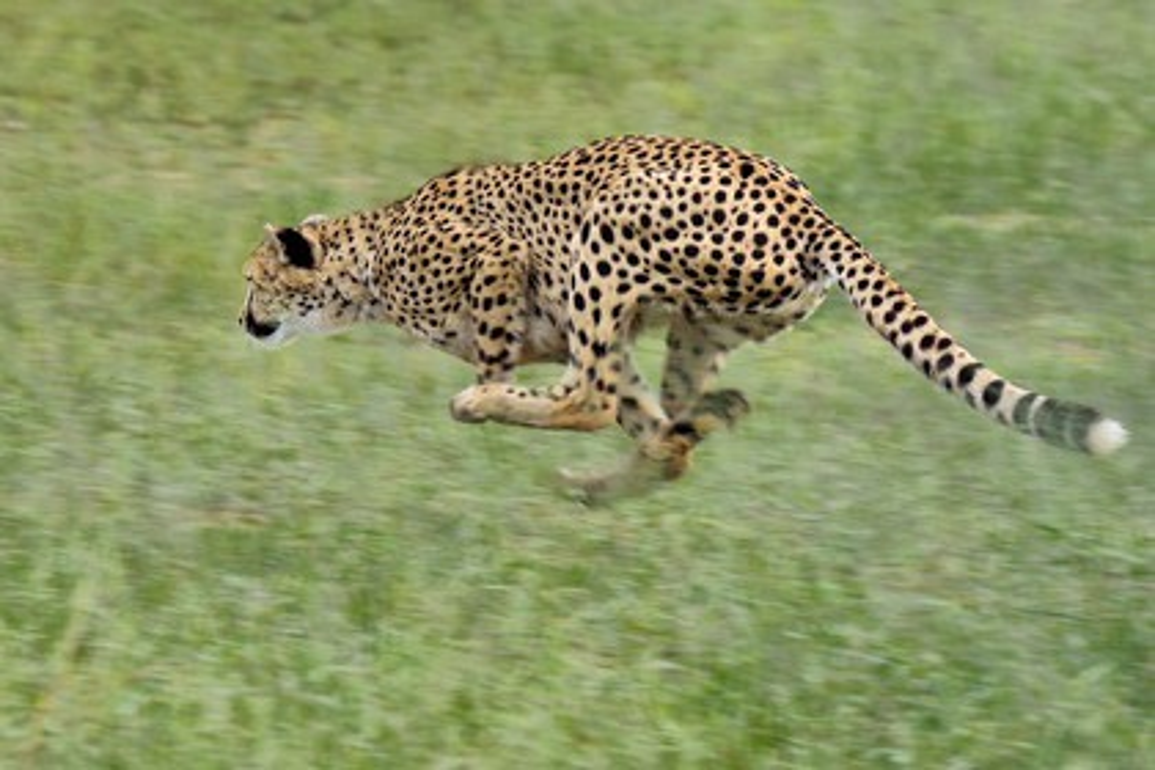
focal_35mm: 200
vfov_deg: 6.9
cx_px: 578
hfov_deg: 10.3
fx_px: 6416
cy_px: 385
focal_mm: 200
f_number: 8
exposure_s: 1/400
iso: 400
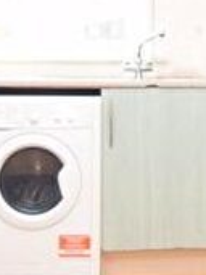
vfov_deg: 27.2
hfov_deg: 20.7
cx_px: 117
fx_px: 564
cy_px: 84
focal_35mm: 71
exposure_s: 1/125
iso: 400
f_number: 4
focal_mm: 12
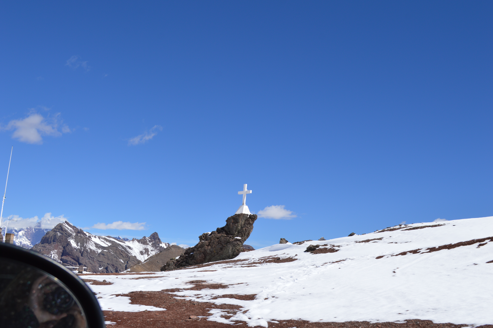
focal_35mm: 42
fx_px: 575
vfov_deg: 31.8
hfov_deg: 46.4
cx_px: 246
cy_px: 164
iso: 100
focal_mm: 28
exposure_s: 1/320
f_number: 9
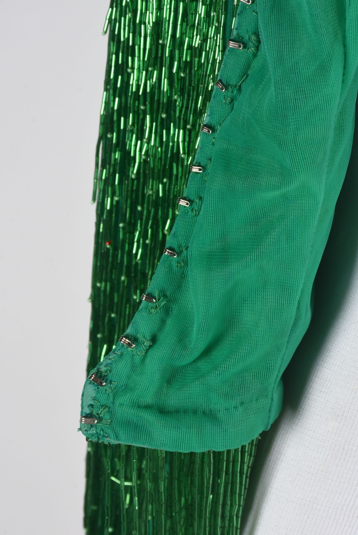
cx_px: 179
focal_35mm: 210
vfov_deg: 9.8
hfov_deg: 6.6
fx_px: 3126
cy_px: 268
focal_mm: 140
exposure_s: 1/125
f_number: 16
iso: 320
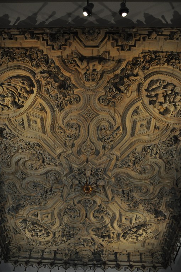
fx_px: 204
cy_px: 136
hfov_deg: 47.8
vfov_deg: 67.4
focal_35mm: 27
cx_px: 90
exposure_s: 1/80
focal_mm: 18
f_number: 3.5
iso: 1000
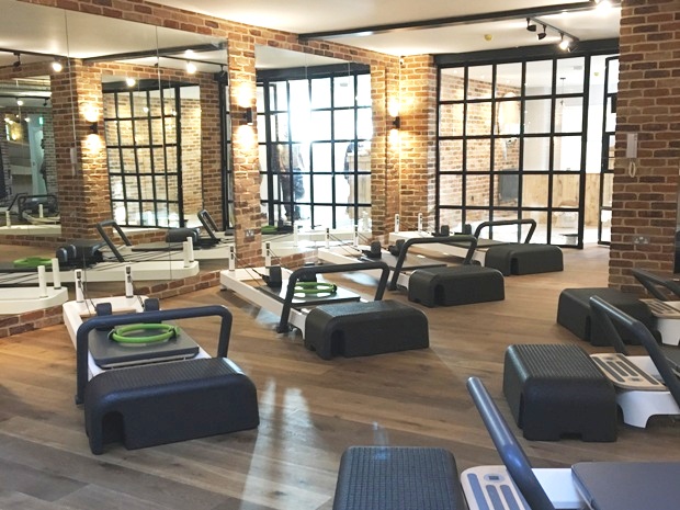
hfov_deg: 47.9
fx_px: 766
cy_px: 255
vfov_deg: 36.8
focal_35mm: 39
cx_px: 340
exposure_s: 1/33
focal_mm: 4.15
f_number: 2.2
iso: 160
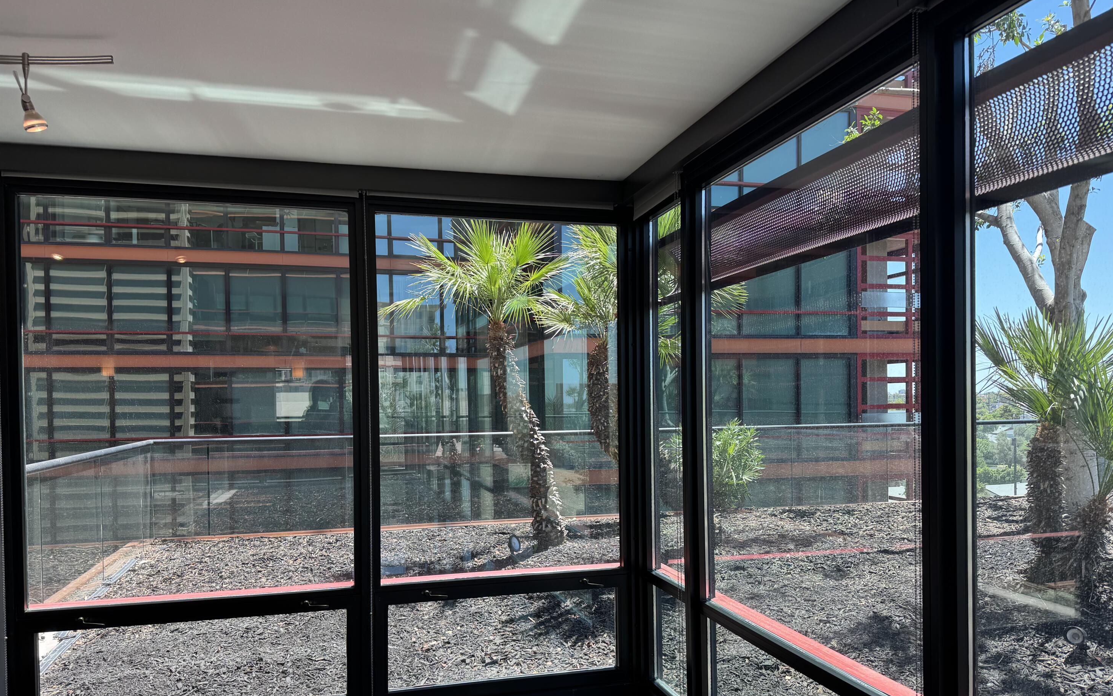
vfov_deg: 47.3
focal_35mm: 26
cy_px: 418
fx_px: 789
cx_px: 549
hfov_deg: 70.4
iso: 80
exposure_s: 1/372
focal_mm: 6.76
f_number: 1.78
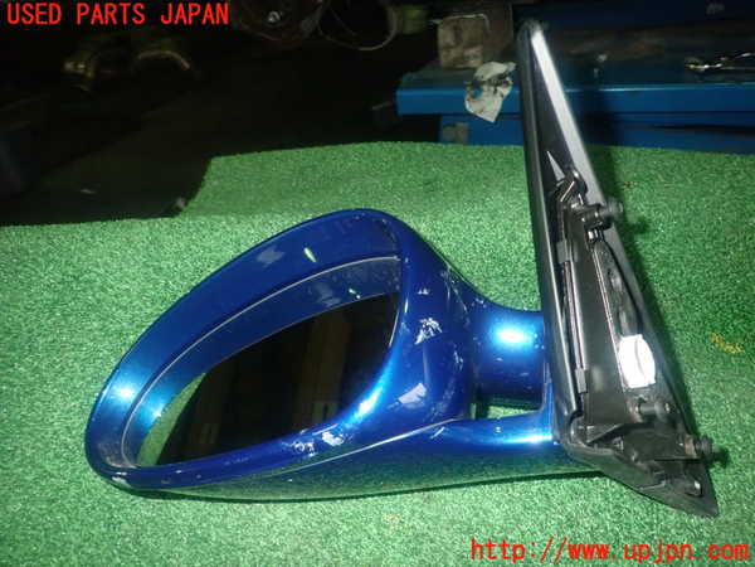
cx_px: 378
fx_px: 545
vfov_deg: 54.9
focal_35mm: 25
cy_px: 284
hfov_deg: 69.4
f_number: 5.6
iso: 800
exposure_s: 1/30
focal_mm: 4.5
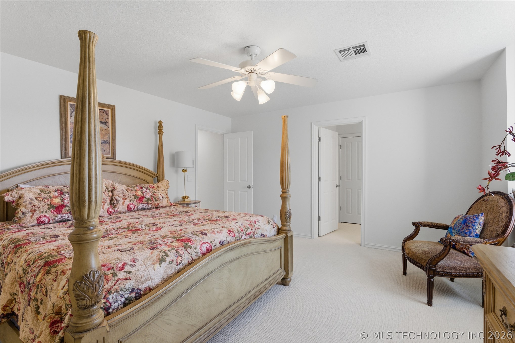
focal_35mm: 17
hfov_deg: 93.3
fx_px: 243
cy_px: 172
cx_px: 258
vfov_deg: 70.4
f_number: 13
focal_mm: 17
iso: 640
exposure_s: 1/60
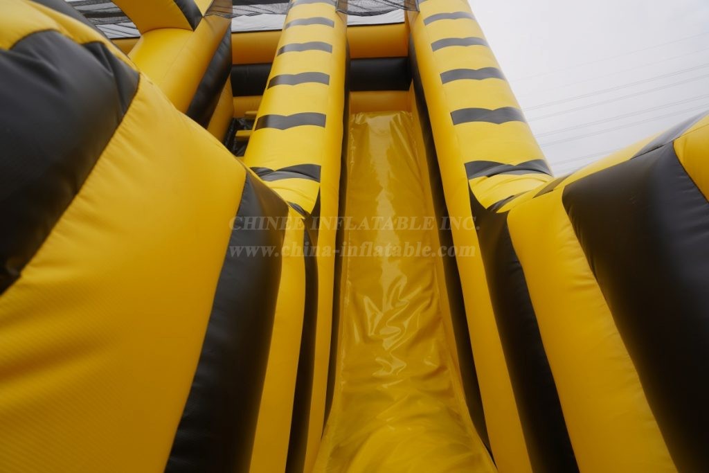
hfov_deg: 73.7
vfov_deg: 53.1
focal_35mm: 24
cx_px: 354
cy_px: 236
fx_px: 473
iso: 100
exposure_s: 1/400
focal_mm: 16
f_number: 6.3
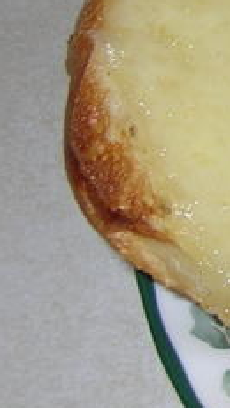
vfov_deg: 14.0
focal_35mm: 153
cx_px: 793
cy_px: 120
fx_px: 1653
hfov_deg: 6.8
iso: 50
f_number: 2.7
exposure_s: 1/60.1
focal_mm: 6
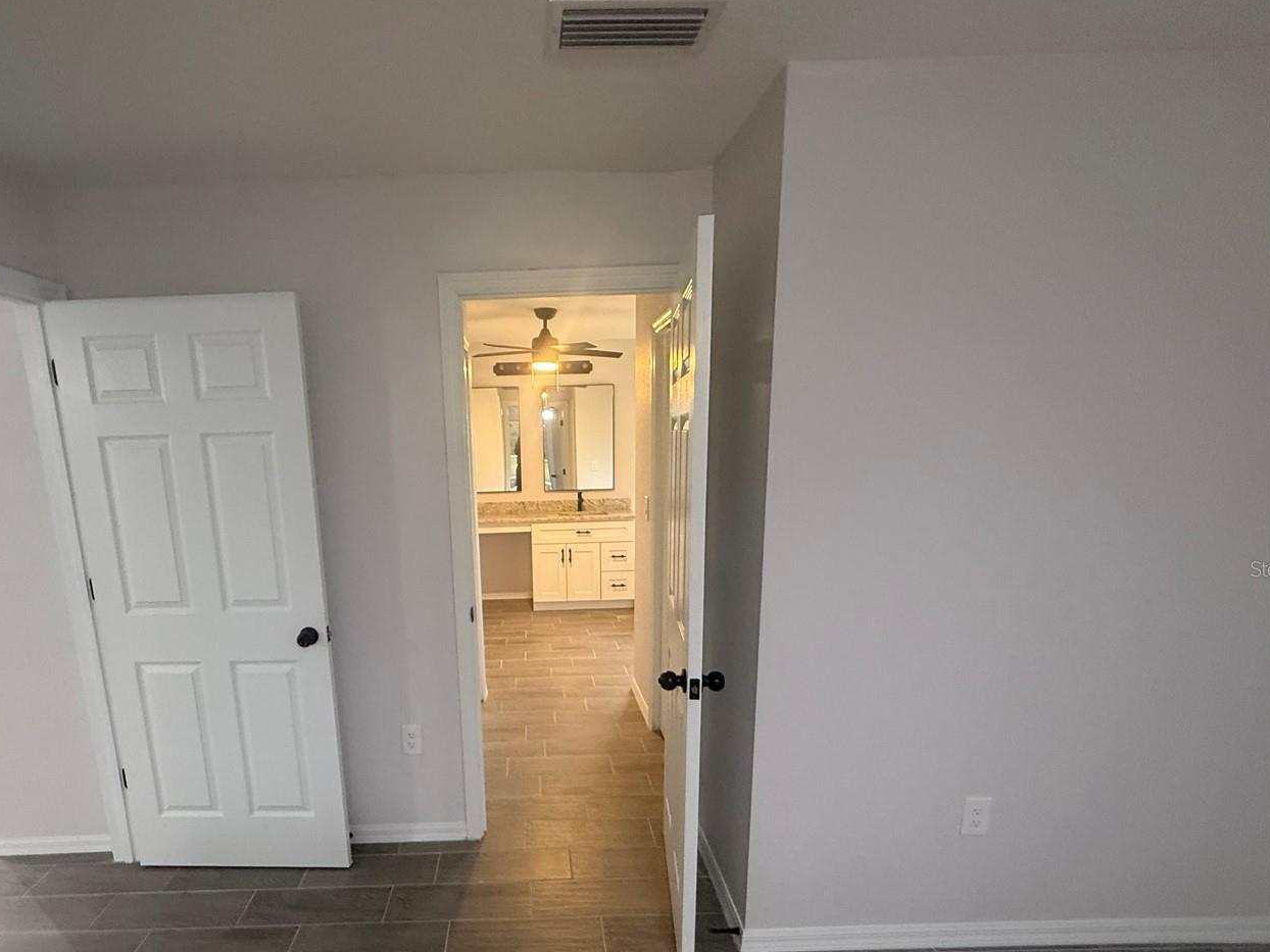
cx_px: 530
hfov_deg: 87.0
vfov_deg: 70.9
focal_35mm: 18
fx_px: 660
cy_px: 568
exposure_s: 1/60
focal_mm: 2.22
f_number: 2.2
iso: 320
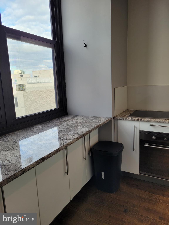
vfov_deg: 67.3
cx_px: 84
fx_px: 169
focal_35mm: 26
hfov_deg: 53.1
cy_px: 112
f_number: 1.8
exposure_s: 1/166
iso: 40
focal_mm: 5.4
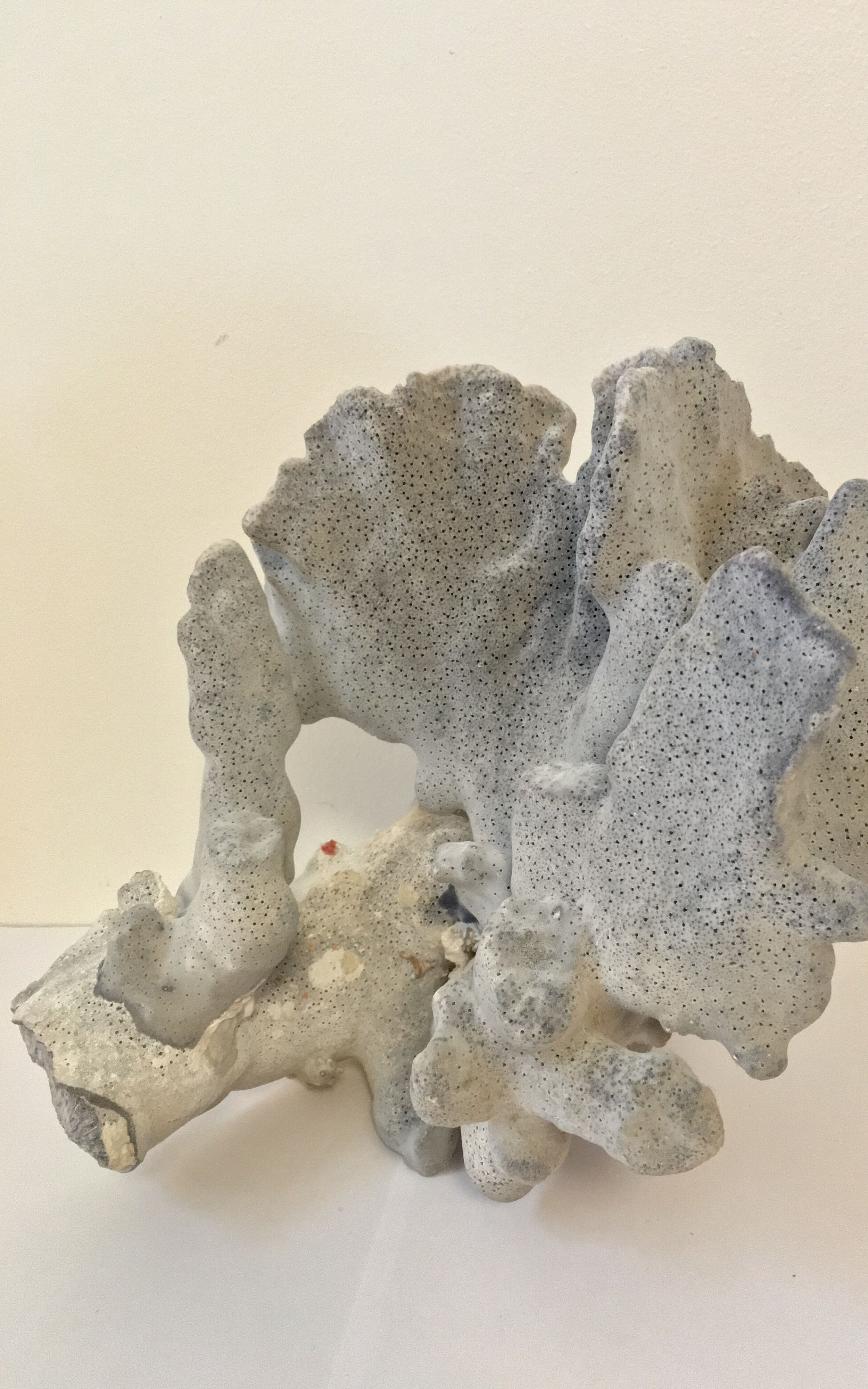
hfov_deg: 40.4
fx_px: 1173
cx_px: 521
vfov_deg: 61.2
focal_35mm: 31
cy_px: 697
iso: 250
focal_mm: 4.15
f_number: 2.2
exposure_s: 1/17
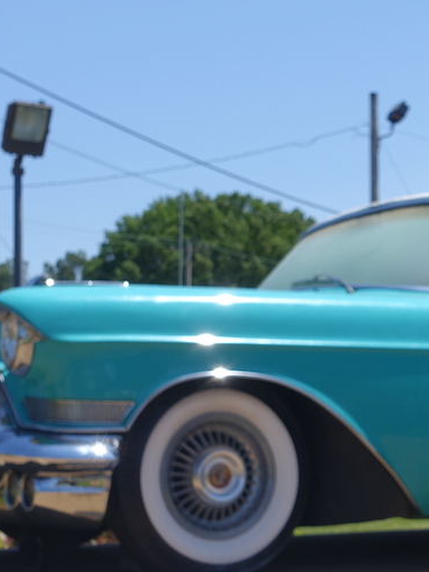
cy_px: 384
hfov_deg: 16.0
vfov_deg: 21.5
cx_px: 388
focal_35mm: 91
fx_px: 1504
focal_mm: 13.53
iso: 125
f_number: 5.6
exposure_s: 1/640
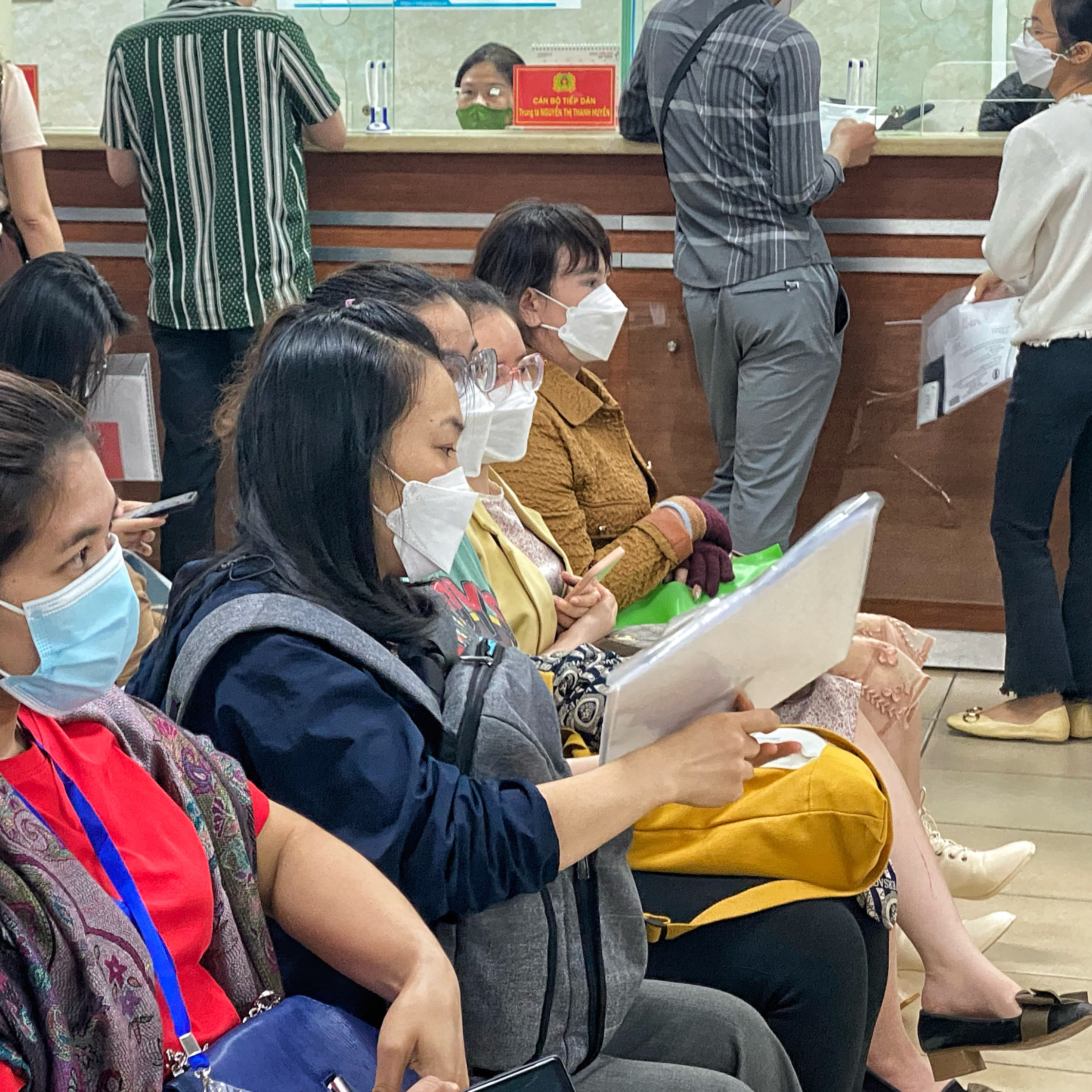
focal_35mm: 81
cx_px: 280
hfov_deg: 21.2
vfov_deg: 21.4
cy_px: 516
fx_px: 2891
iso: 160
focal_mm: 6
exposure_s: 1/50
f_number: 2
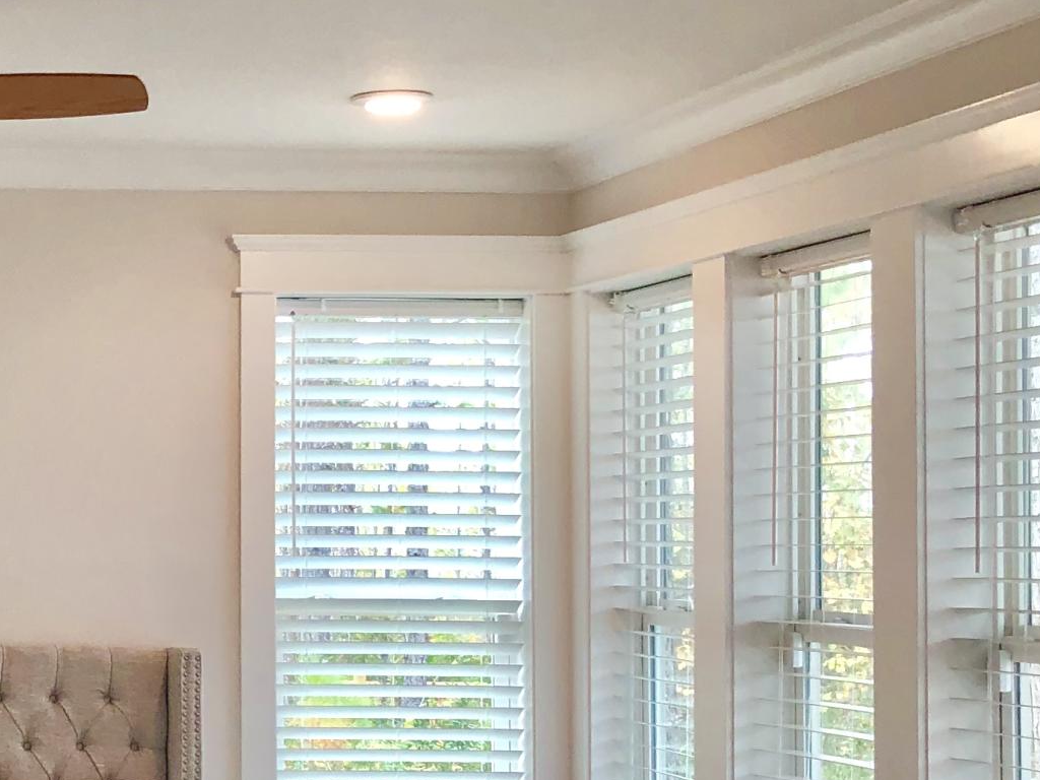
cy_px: 473
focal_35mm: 82
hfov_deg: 22.1
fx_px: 2464
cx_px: -185
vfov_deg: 18.0
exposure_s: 1/120
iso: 50
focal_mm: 3.99
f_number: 1.8
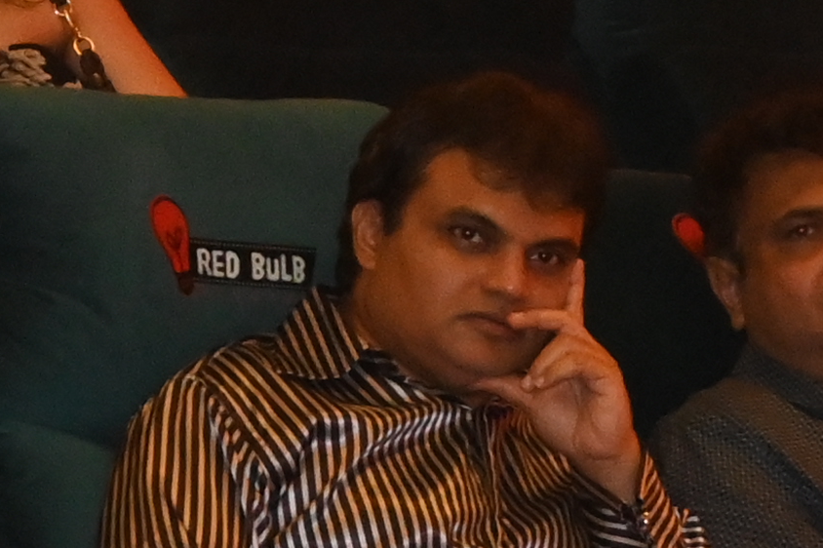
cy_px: 759
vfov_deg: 2.8
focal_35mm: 495
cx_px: 348
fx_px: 11311
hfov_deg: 4.2
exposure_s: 1/60
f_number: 6.3
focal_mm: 50
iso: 2000
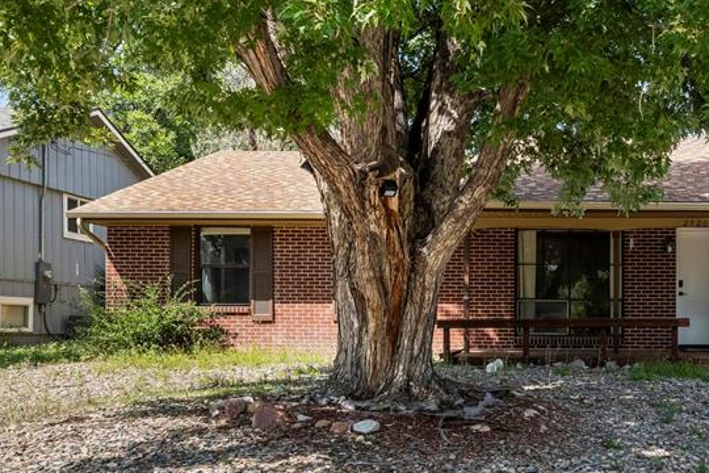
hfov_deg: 48.3
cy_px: 319
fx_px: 739
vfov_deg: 35.1
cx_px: 570
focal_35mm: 38
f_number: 8
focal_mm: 19.8
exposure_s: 1/60
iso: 500
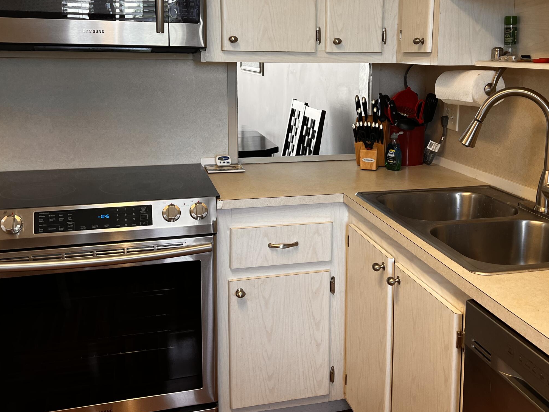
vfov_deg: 36.6
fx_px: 619
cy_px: 148
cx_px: 327
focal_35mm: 39
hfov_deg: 47.6
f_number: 1.5
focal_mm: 5.7
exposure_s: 1/120
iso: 100
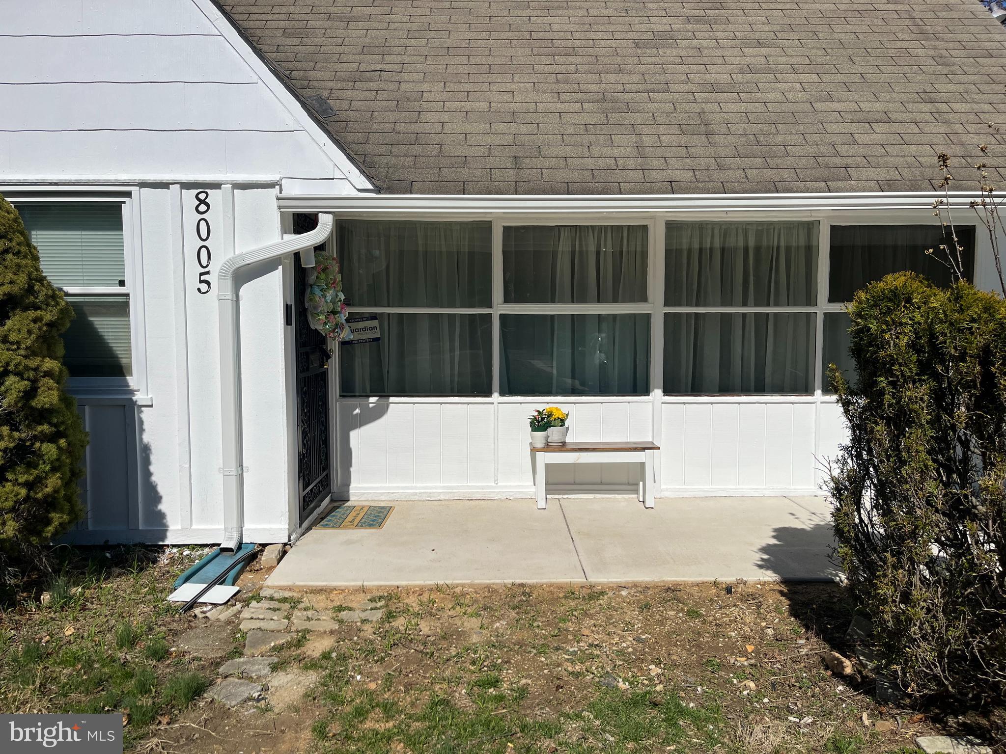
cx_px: 503
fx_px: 756
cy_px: 377
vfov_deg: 53.1
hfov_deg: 67.3
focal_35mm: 26
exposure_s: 1/11905
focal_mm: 5.1
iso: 50
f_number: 1.6
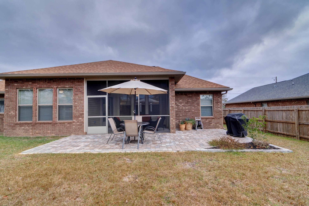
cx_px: 154
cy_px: 103
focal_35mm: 16
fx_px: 137
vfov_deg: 73.7
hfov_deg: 96.7
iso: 100
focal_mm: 11
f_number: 16
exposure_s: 1/30
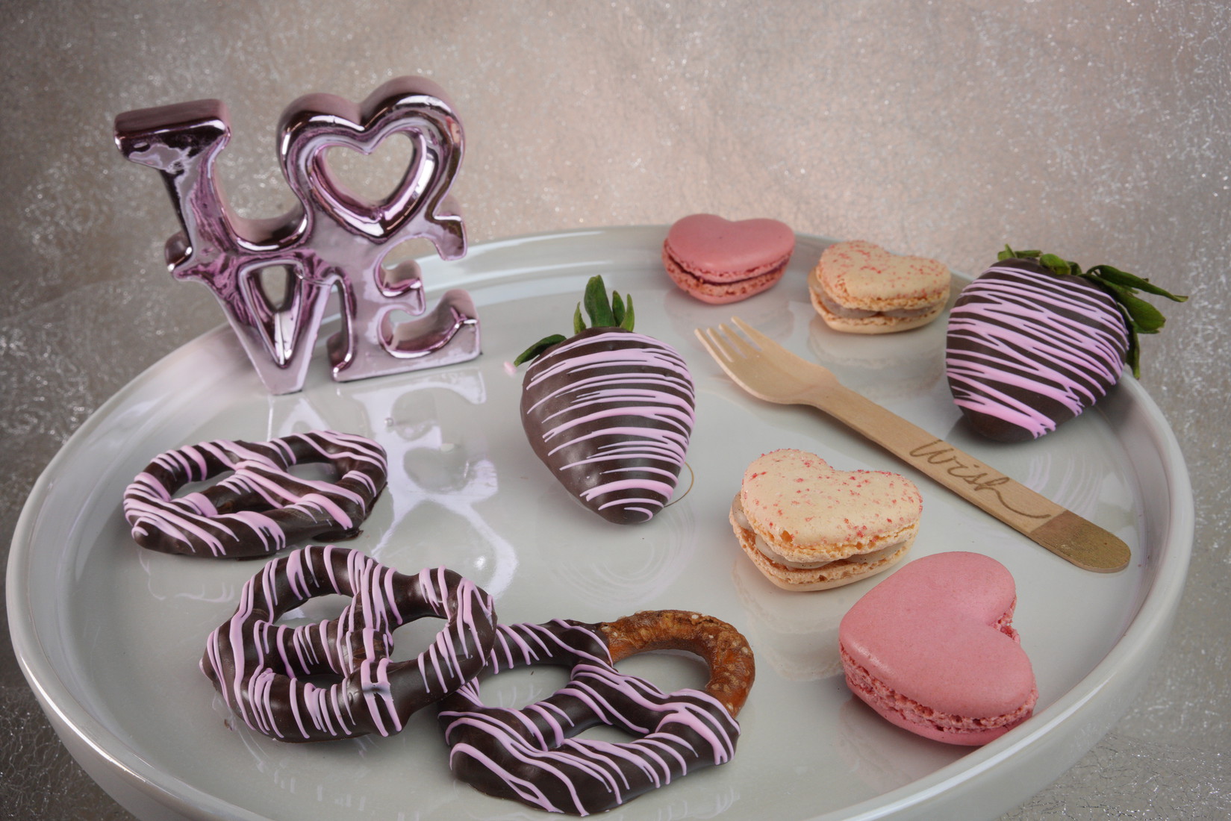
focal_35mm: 35
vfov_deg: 37.9
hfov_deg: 54.4
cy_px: 410
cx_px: 616
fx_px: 1197
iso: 640
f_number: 14
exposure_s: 1/100
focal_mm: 35
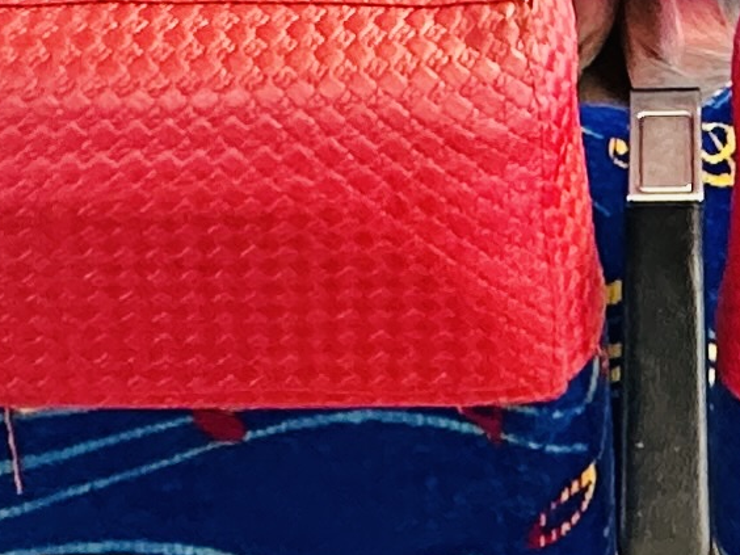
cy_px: -953
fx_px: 2138
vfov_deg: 11.2
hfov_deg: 19.3
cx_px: 676
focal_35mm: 100
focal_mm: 2.22
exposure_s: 1/60
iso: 640
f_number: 2.2
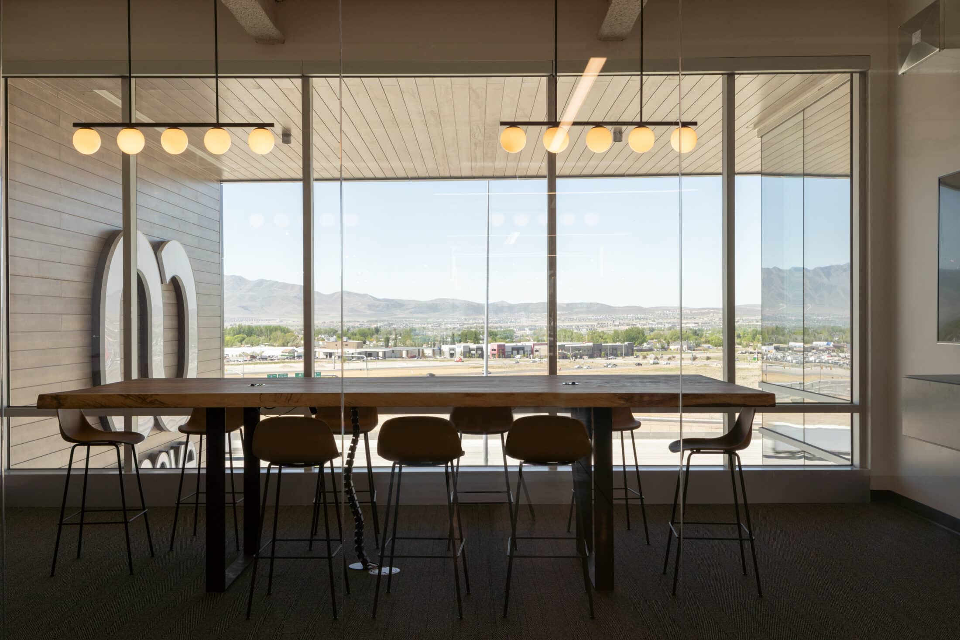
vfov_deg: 36.9
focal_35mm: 36
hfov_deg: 53.1
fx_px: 960
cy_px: 320
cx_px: 480
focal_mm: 24
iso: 100
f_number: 11
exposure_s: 1/25
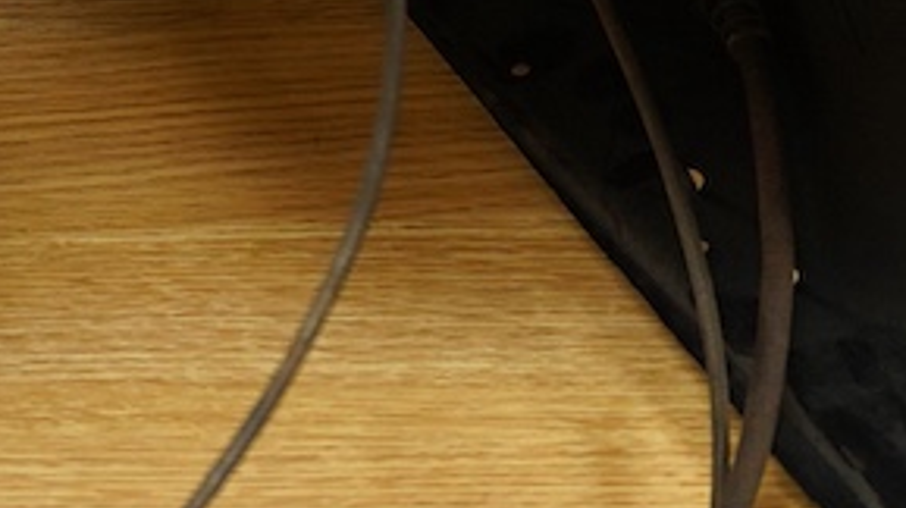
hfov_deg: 14.6
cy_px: 279
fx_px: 3529
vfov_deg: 8.2
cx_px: 188
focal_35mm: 147
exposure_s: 1/125
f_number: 3.5
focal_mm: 30
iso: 1250
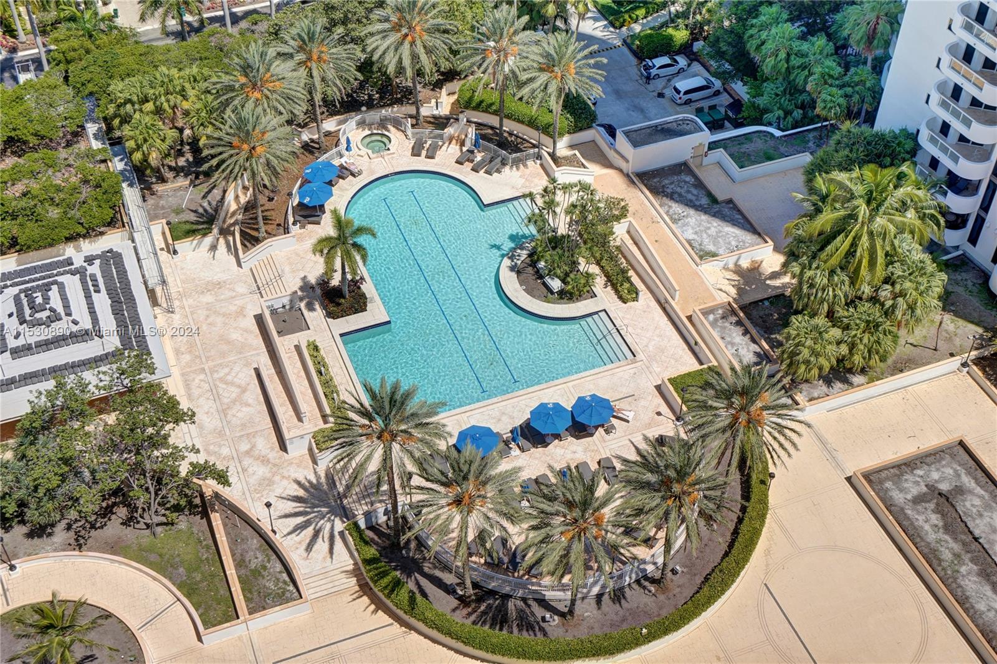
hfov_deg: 43.6
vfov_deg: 29.9
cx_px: 498
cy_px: 332
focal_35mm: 45
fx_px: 1246
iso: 80
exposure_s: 1/125
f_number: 7.1
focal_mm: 30
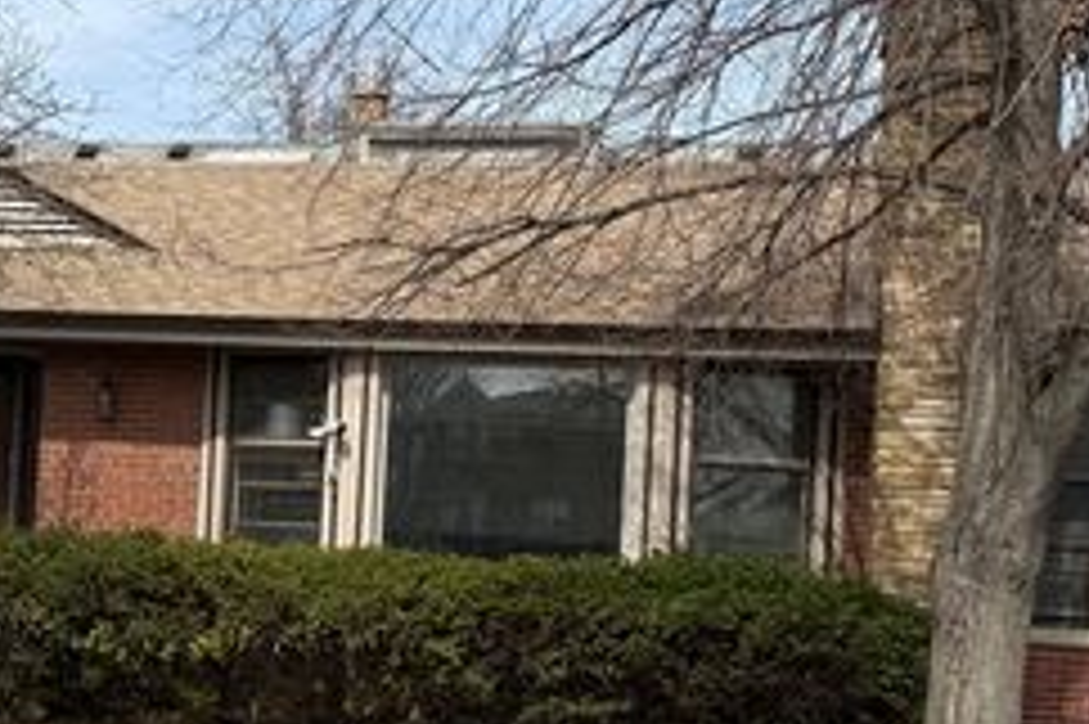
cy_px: 461
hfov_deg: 27.0
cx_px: 166
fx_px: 2207
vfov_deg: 18.6
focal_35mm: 73
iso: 80
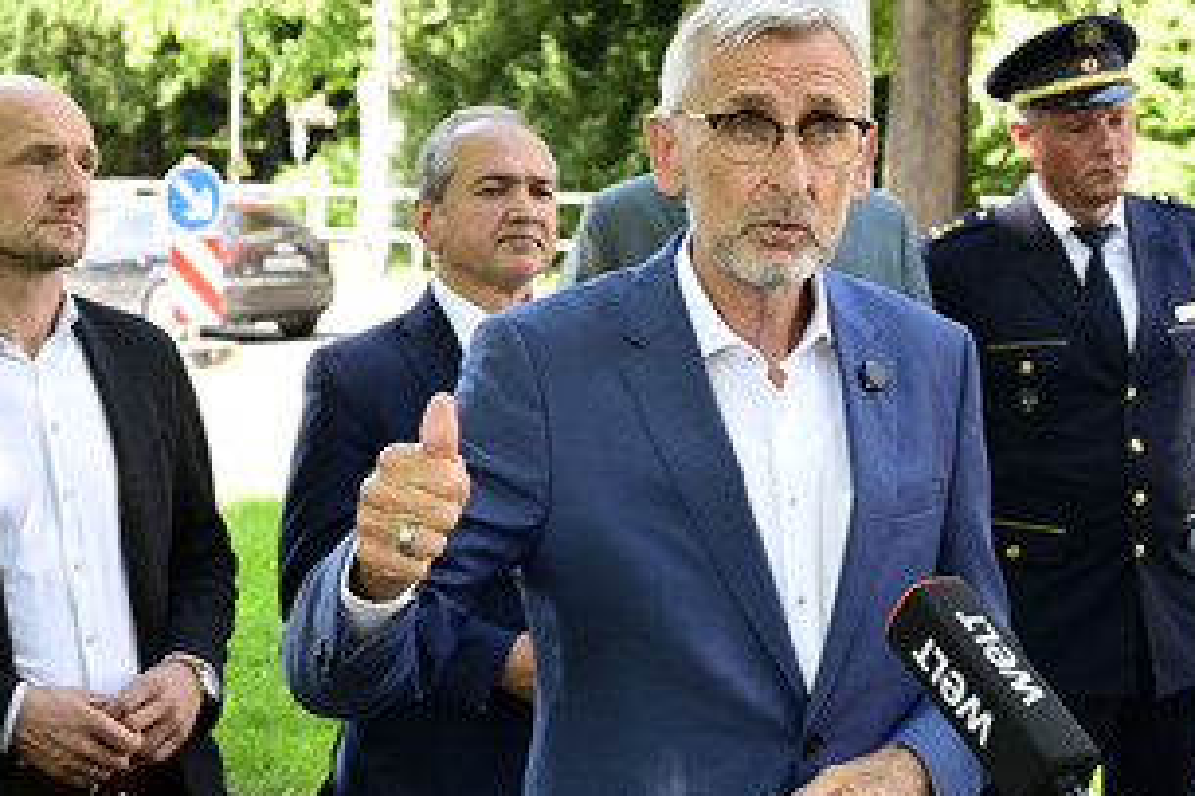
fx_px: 2554
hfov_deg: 26.2
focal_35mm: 77
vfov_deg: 17.7
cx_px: 750
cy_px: 400
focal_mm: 52
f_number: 7.1
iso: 1000
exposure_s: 1/200
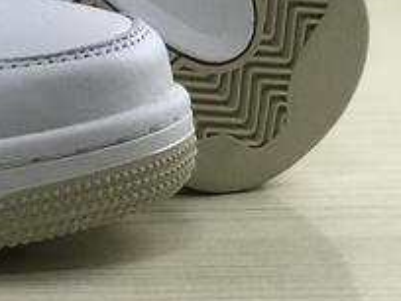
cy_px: -229
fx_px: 2398
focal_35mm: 207
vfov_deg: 7.0
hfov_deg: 9.3
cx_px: -191
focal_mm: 6.6
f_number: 2.8
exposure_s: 1/50
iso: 50
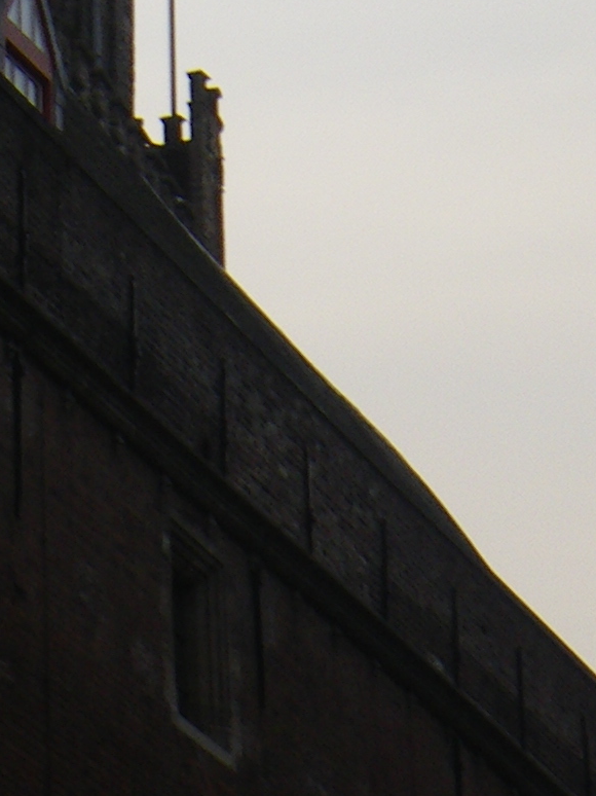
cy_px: -960
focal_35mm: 198
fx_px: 4548
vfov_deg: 9.2
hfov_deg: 7.4
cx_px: -306
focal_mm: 7.5
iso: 50
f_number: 4.2
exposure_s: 1/60
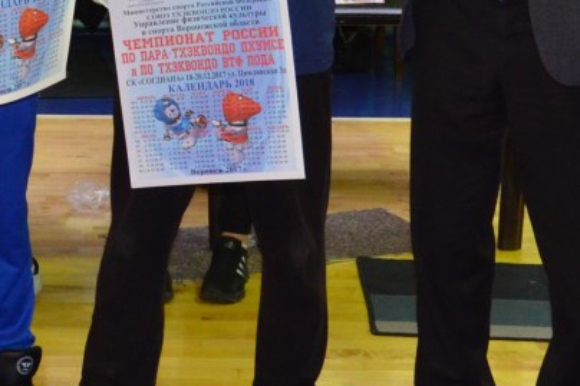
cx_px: 23
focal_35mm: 107
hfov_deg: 18.7
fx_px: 1723
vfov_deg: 12.6
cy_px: -10
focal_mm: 24
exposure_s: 1/60
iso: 1600
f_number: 5.6
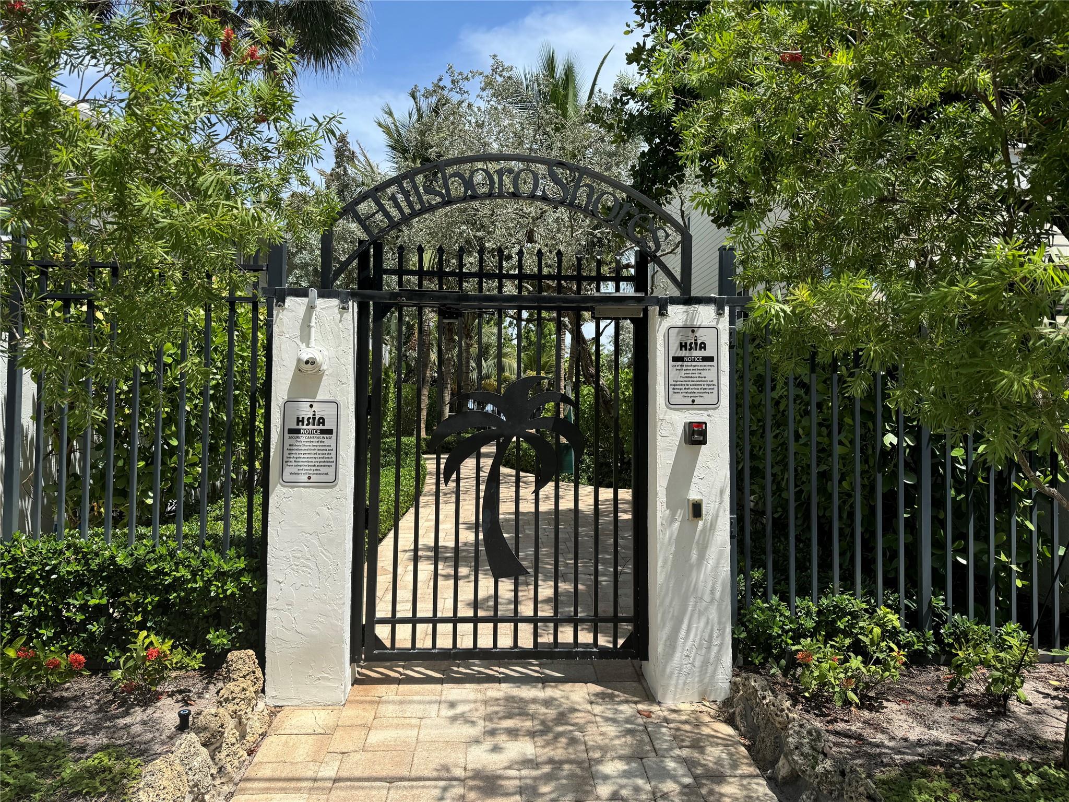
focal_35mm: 24
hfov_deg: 71.6
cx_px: 534
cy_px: 401
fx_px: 741
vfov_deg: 56.8
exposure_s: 1/3597
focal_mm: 6.76
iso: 80
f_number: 1.78
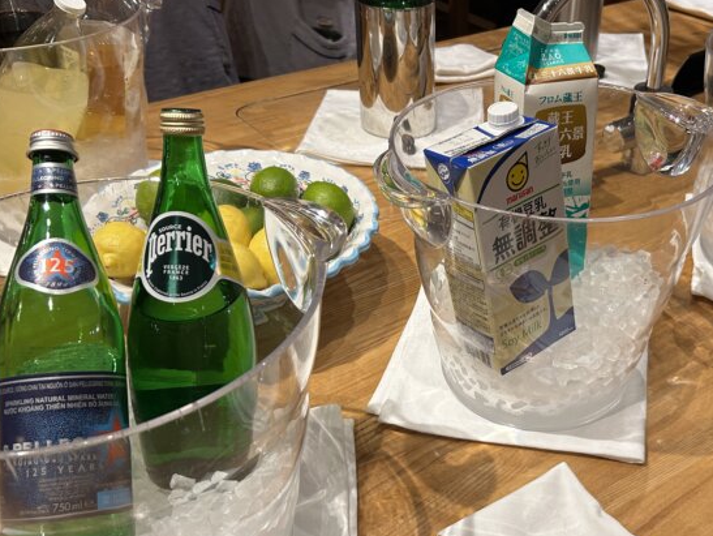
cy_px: 321
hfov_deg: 48.2
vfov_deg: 37.6
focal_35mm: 38
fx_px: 783
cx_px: 473
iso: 125
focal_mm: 5.7
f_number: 1.5
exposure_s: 1/100
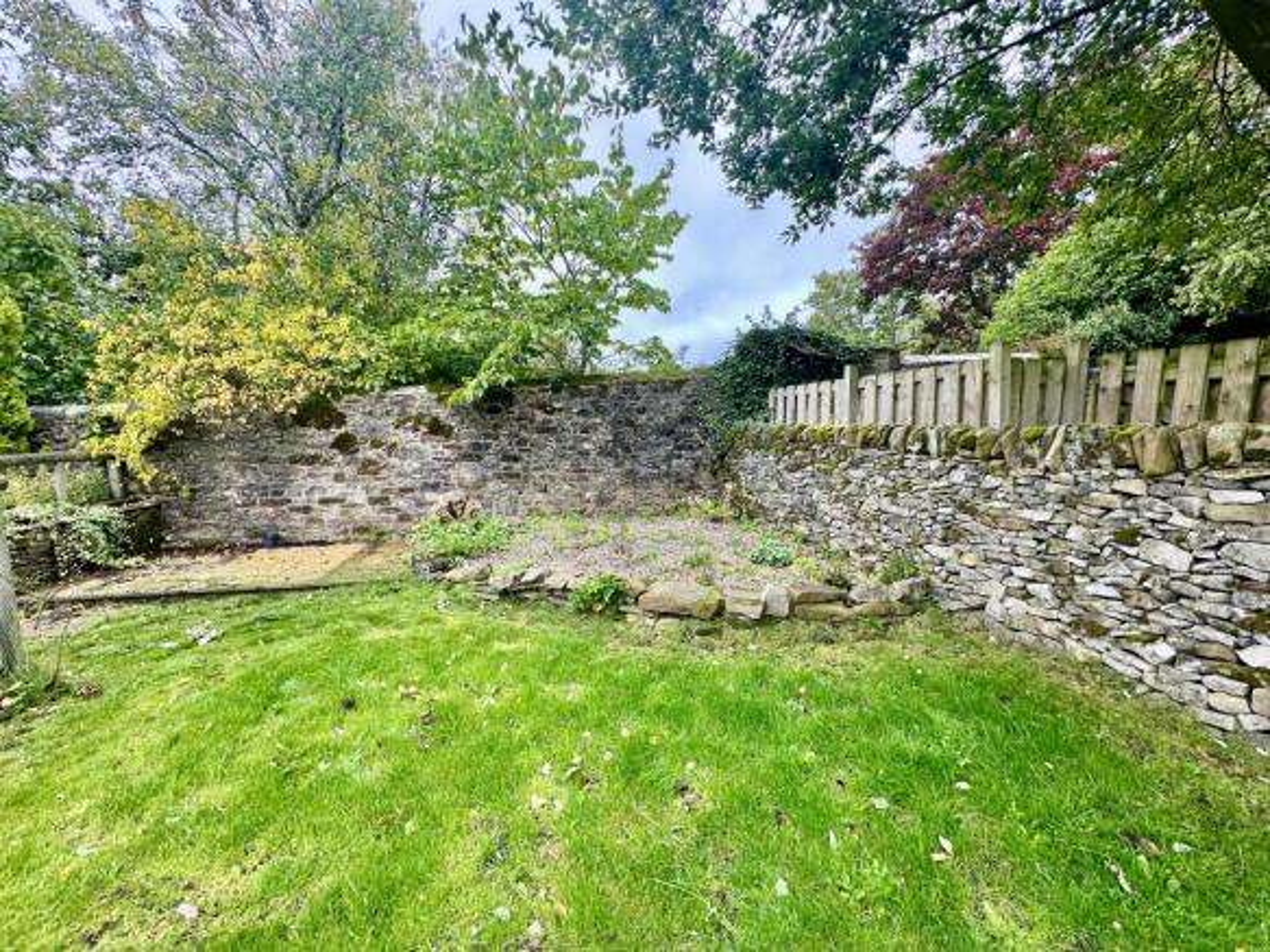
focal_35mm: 14
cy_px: 476
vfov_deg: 85.7
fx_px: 514
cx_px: 635
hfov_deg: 102.1
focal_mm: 2.22
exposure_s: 1/99
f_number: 2.2
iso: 50
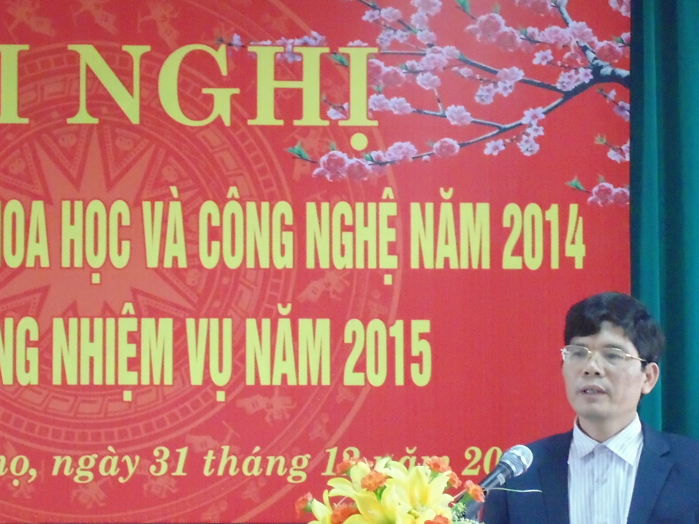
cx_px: 210
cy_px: 246
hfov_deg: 10.9
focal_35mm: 181
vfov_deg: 8.2
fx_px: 3655
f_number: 4.6
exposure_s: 1/25
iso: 640
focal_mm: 17.5
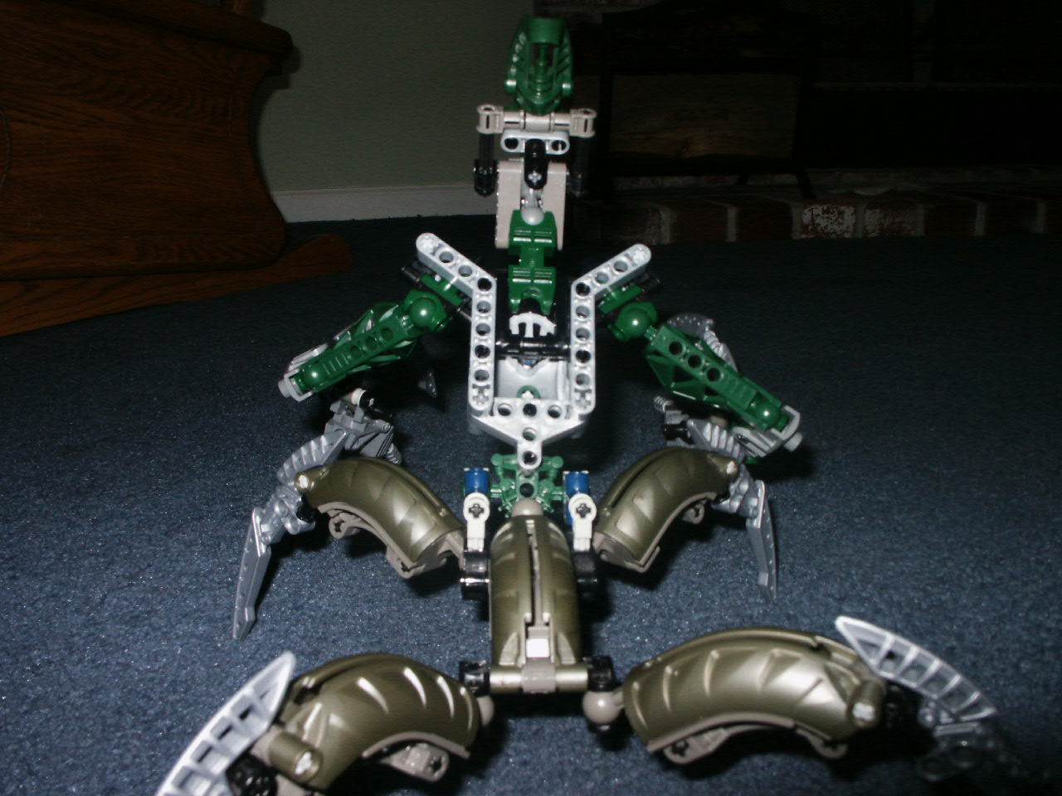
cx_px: 531
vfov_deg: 40.7
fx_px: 1074
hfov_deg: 52.6
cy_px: 398
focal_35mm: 35
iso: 200
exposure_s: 1/45
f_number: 6.7
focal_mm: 7.18
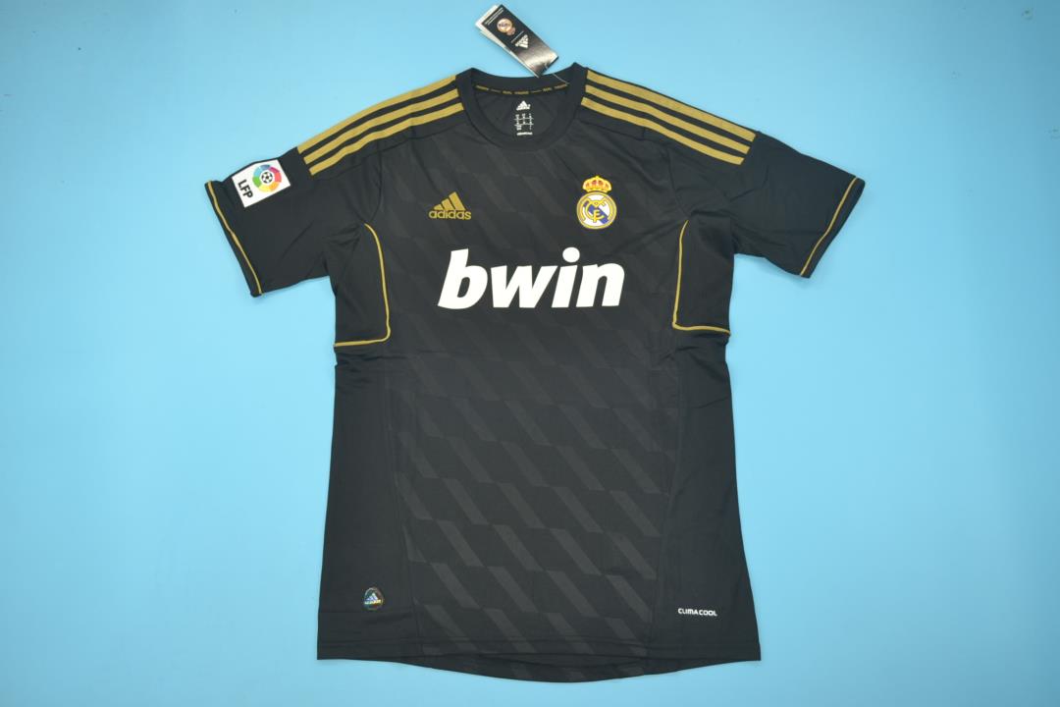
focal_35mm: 30
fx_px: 883
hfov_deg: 61.9
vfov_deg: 43.6
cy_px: 354
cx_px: 530
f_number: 3.8
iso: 200
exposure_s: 1/100
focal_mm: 20
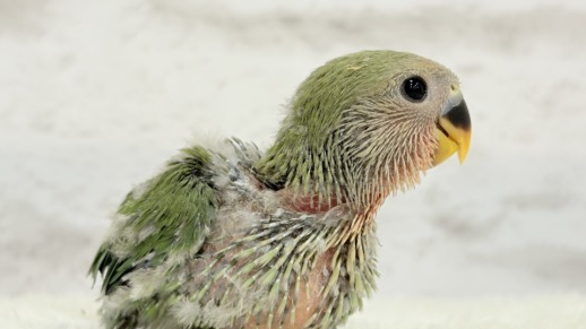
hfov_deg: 30.2
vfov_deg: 17.2
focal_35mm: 70
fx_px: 1087
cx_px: 296
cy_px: 147
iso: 32
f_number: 1.6
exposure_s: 1/50
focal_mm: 5.96
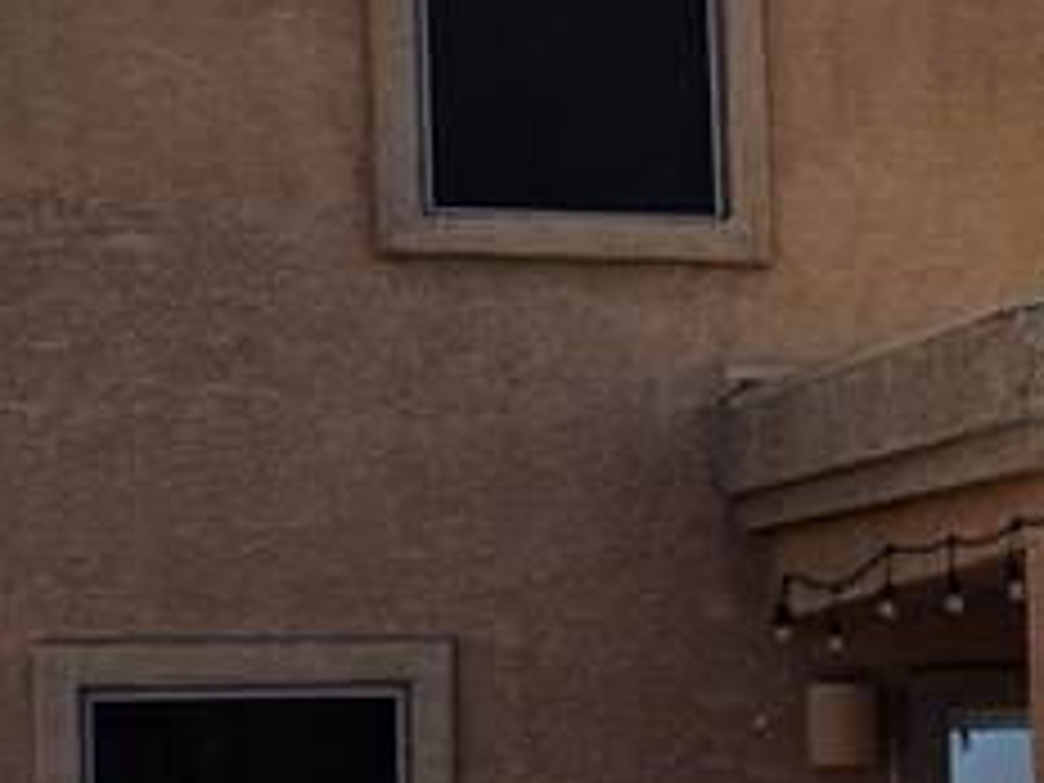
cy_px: 702
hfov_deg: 14.9
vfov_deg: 11.6
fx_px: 3830
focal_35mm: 127
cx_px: 1287
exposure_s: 1/5000
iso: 80
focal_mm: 6.3
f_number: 1.7
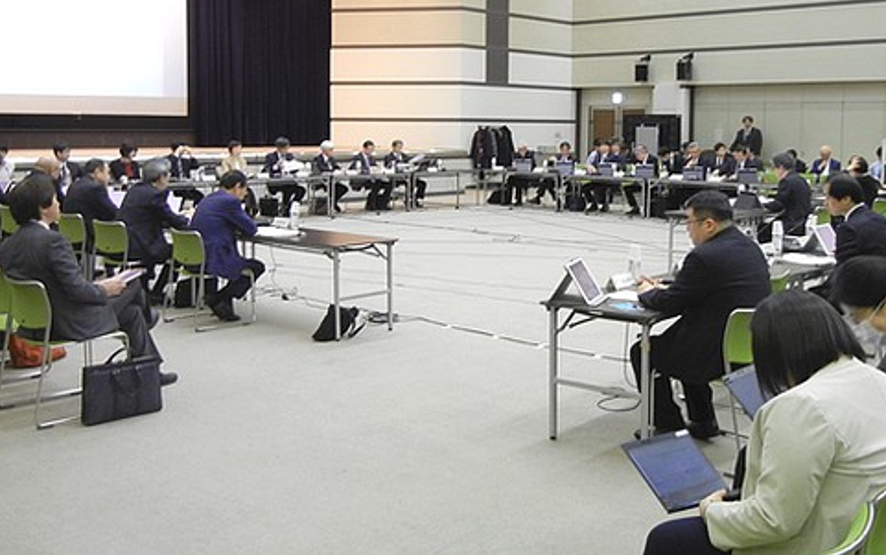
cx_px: 453
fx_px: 894
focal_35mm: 37
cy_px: 223
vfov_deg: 34.4
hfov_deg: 52.7
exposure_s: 1/13
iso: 400
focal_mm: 5.4
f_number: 3.5
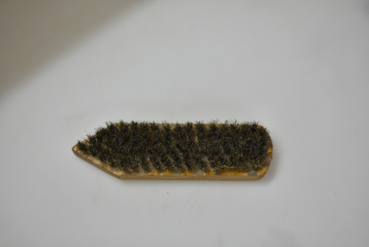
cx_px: 184
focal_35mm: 75
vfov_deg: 18.2
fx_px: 770
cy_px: 124
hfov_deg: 27.0
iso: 800
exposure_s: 1/100
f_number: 2
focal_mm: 50
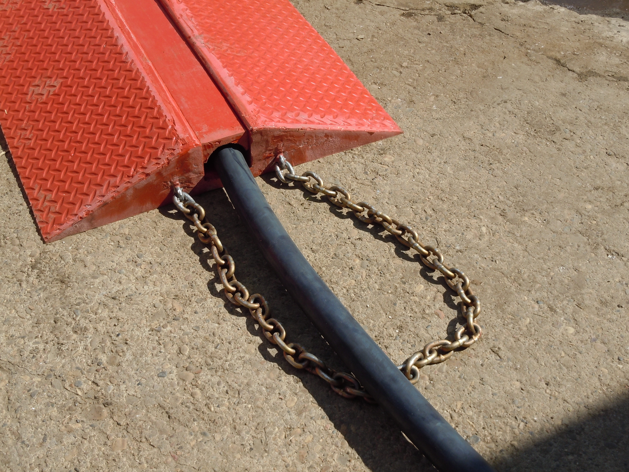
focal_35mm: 45
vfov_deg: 32.2
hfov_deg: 42.1
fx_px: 818
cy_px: 236
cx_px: 314
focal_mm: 8.1
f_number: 4.6
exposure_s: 1/640
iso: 100
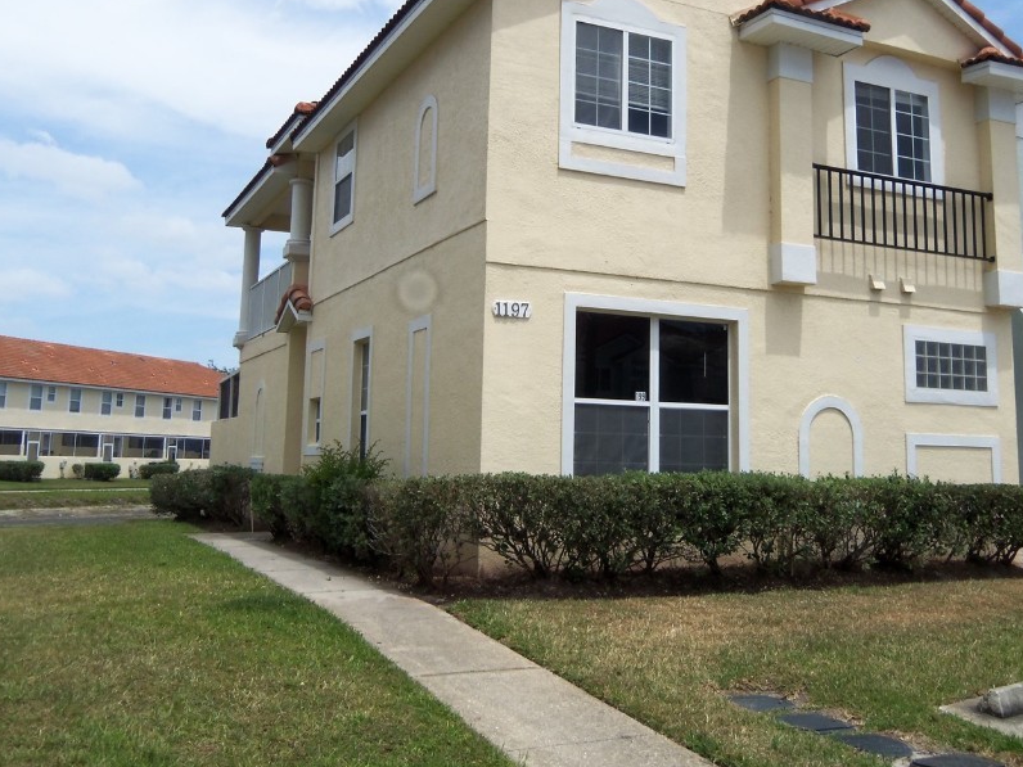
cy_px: 294
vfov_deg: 39.4
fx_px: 1064
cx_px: 563
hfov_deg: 51.3
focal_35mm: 36
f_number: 10.8
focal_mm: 5.1
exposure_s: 1/100
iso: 64
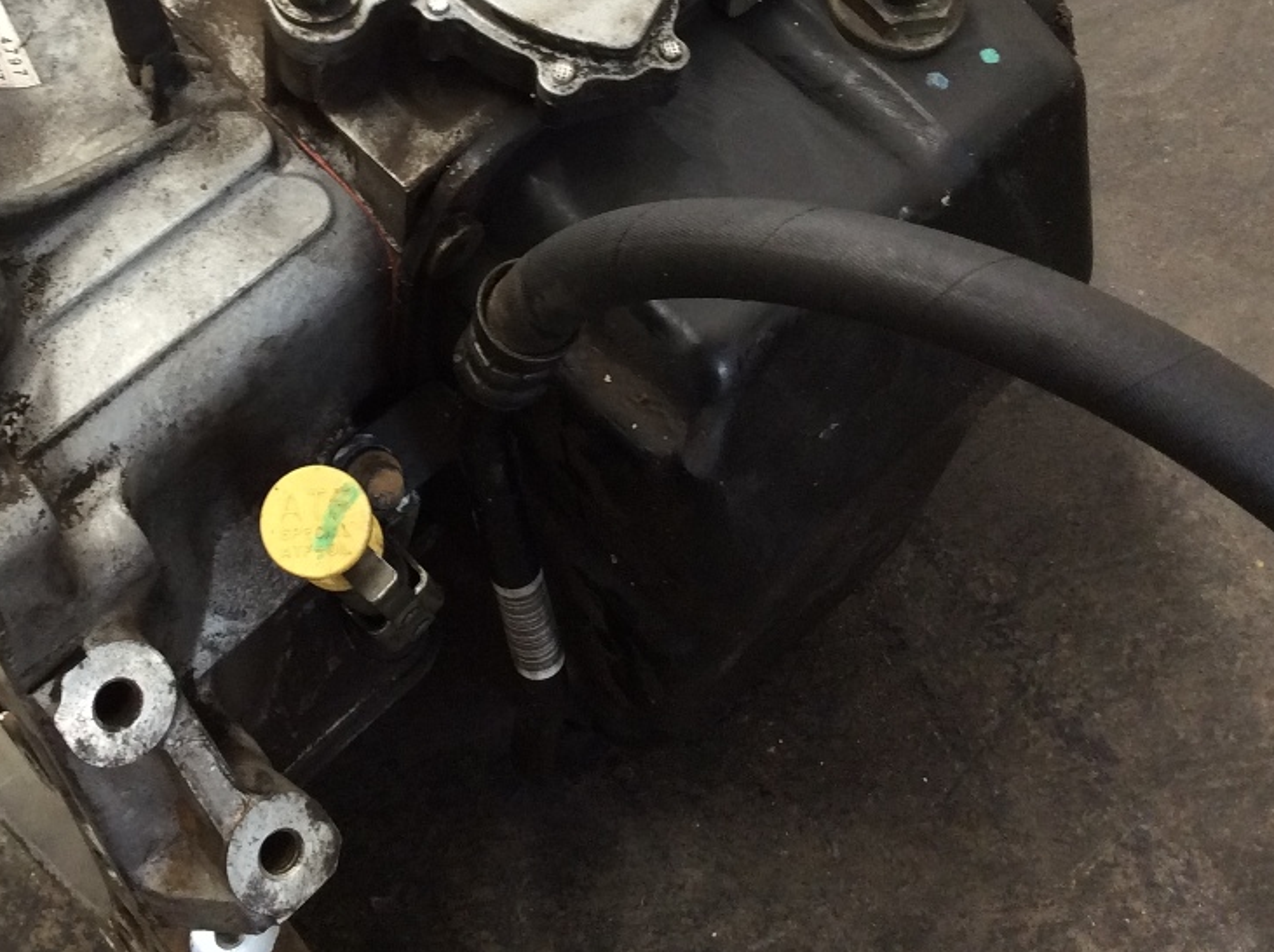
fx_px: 2058
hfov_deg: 33.5
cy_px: 185
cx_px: 282
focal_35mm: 56
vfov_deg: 25.6
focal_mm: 3.3
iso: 80
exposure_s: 1/24
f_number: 2.4
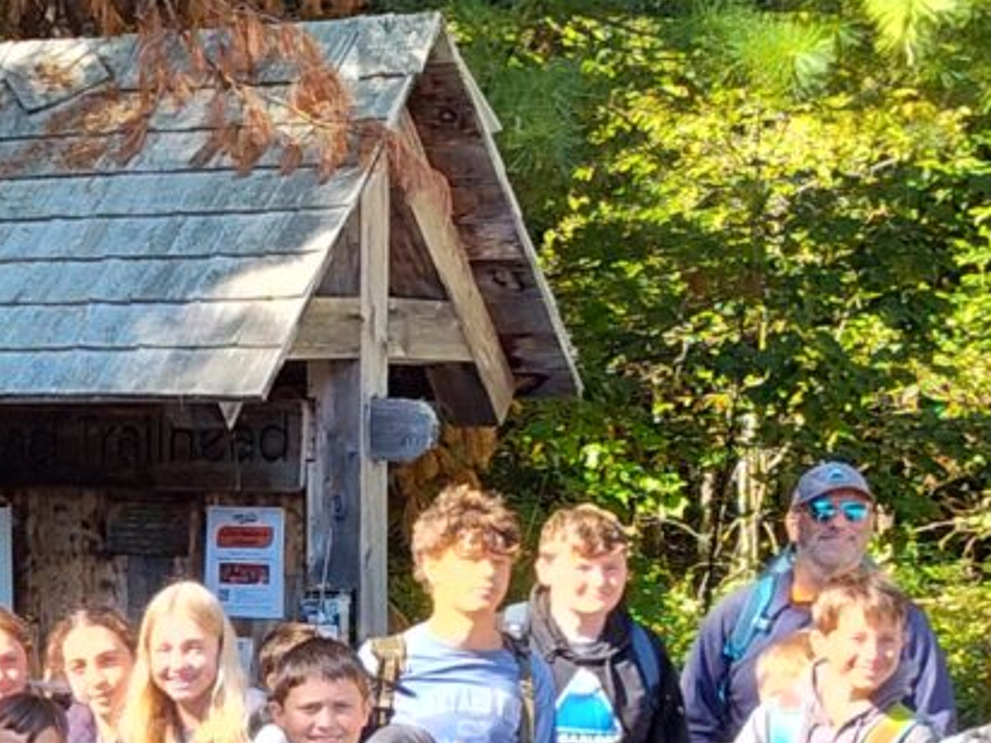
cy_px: 957
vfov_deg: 10.2
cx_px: -584
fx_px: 4094
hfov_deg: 12.9
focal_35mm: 143
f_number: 1.8
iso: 114
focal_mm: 5.56
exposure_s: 1/200
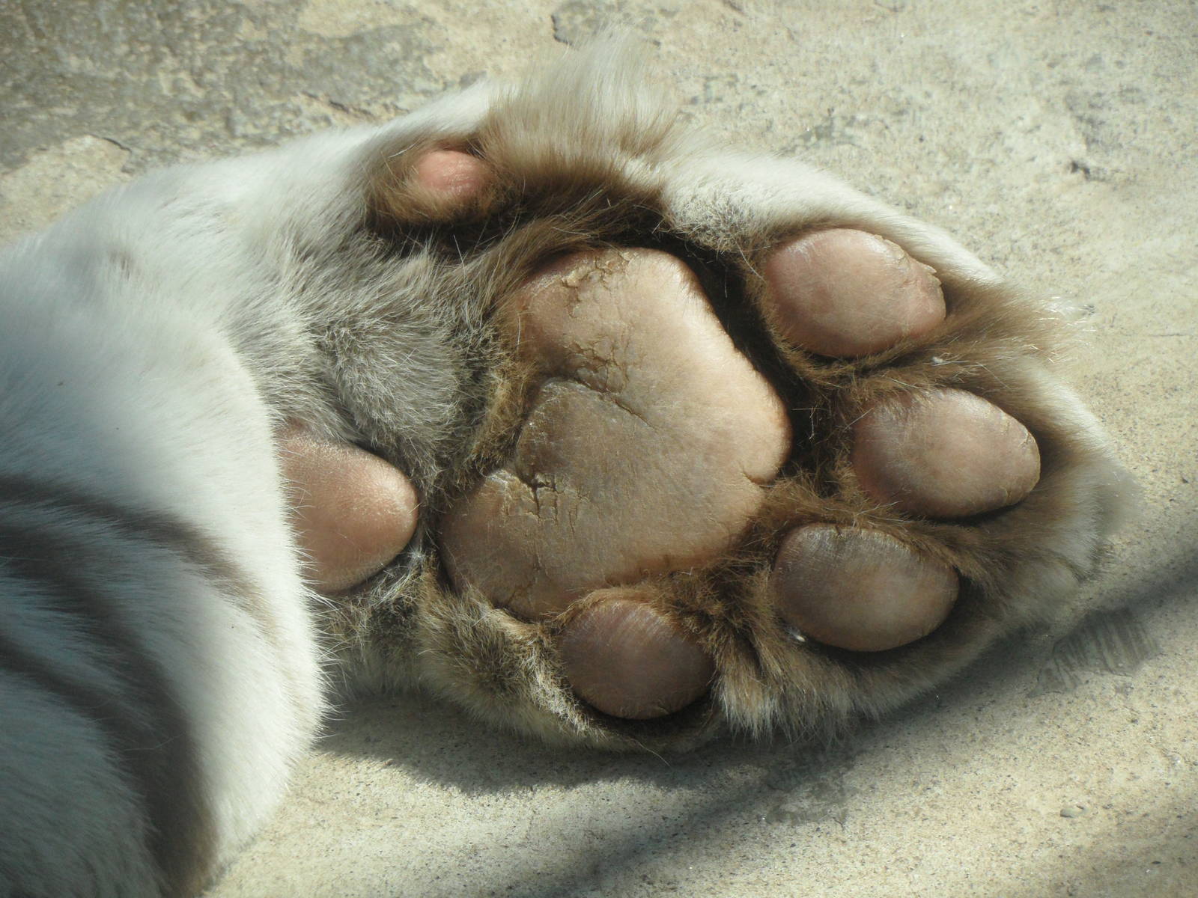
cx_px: 599
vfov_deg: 6.2
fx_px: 8306
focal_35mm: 240
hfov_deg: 8.2
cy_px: 449
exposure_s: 1/750
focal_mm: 39.5
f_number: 5
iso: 200
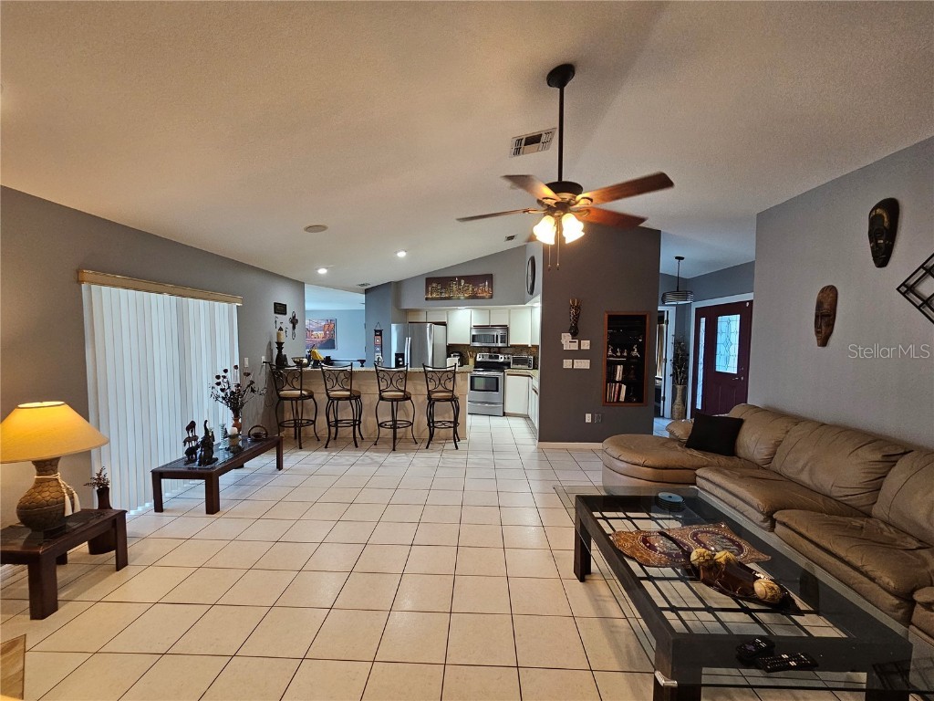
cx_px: 467
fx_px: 351
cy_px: 350
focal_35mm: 13
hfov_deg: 106.2
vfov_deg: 89.9
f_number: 2.2
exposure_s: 1/60
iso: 250
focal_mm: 2.2
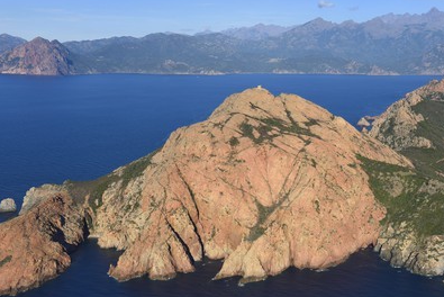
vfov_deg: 26.5
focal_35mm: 51
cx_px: 235
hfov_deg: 38.8
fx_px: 629
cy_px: 152
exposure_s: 1/800
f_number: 10
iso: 400
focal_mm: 48
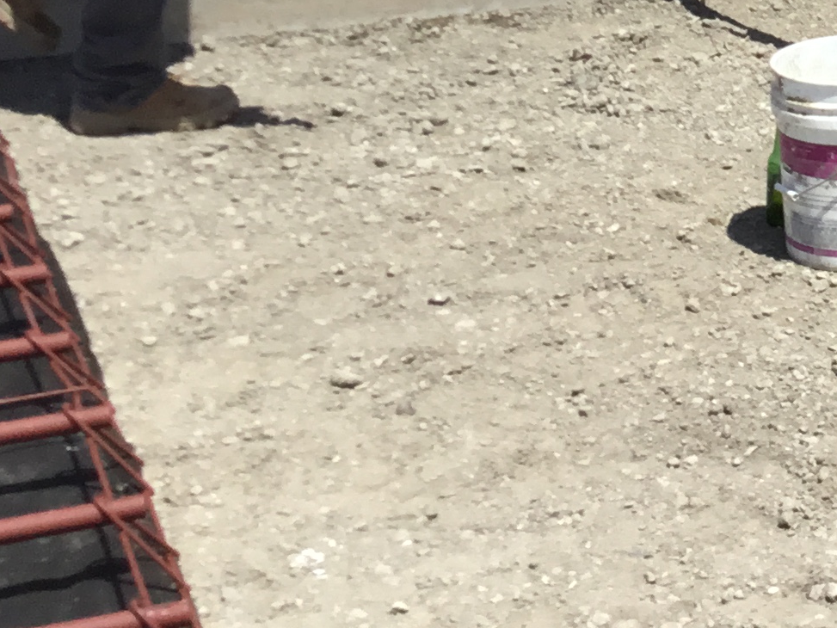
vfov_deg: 13.8
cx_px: 1179
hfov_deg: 17.4
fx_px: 2515
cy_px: -136
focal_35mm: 104
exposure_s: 1/1404
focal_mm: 3.3
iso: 25
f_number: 2.4
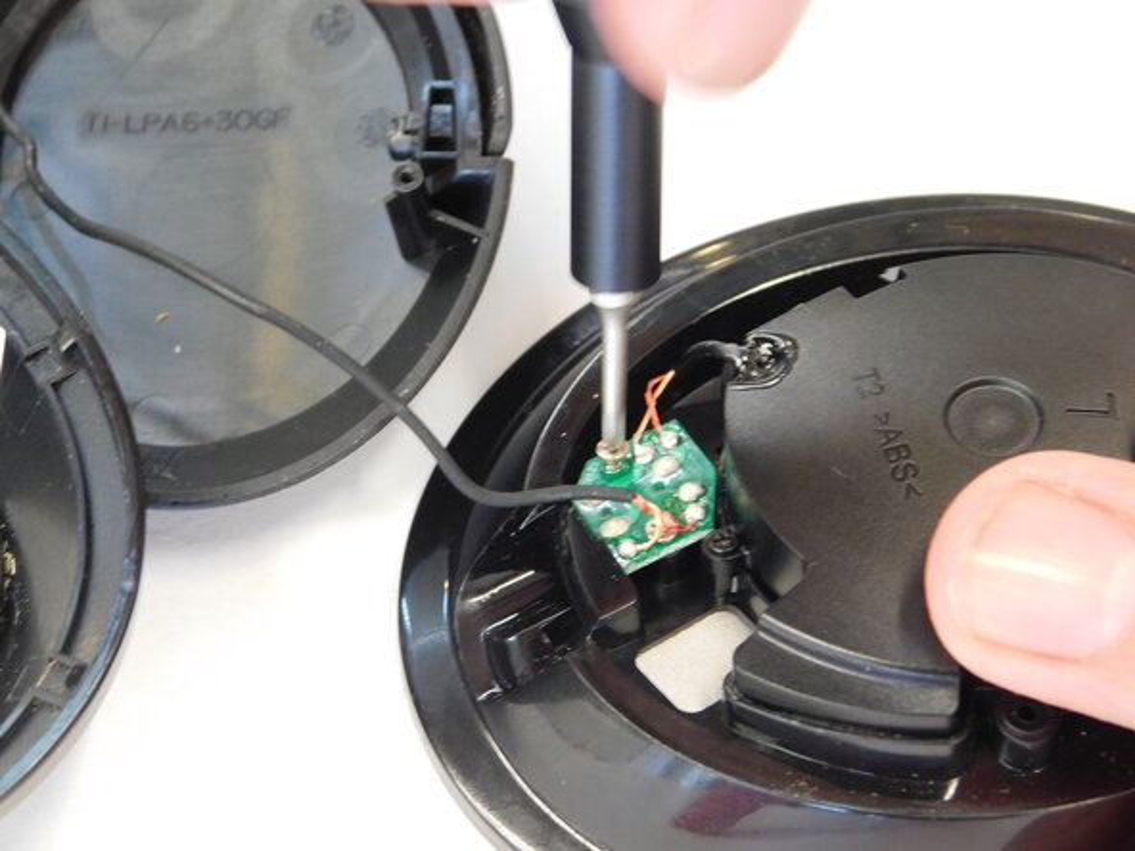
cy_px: 426
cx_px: 568
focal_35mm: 80
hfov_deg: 24.4
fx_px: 2623
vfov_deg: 18.4
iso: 450
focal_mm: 14.2
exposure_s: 1/8
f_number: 4.4
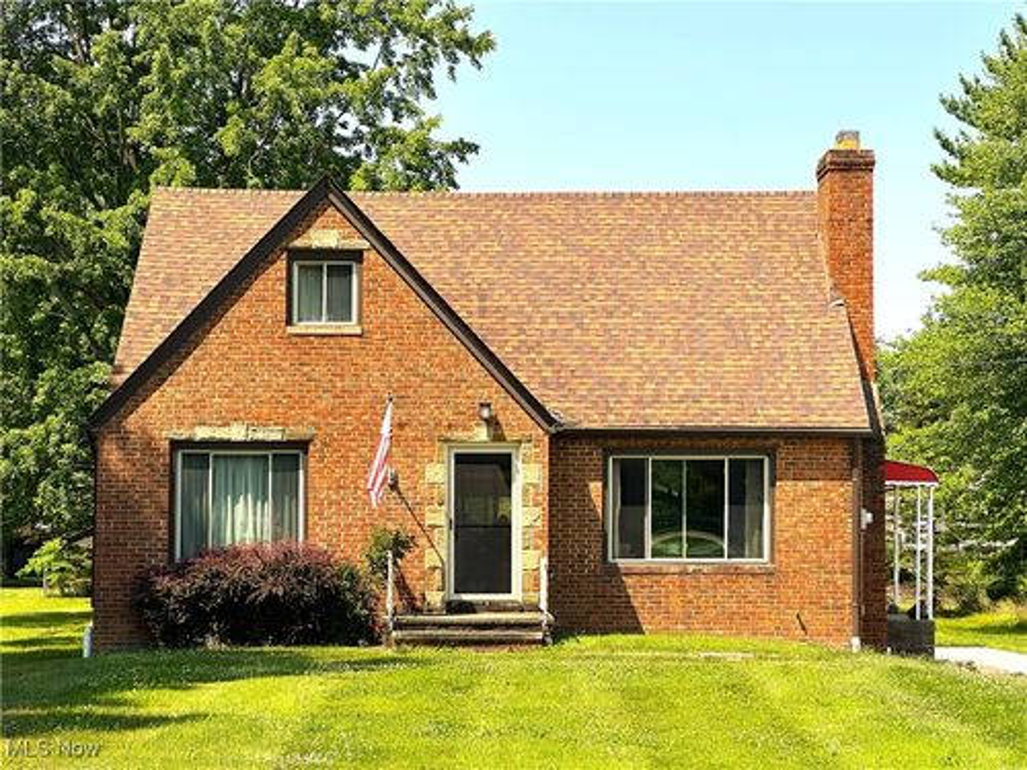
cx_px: 514
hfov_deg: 25.3
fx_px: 2284
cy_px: 385
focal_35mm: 77
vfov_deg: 19.1
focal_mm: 9
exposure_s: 1/438
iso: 32
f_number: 2.8
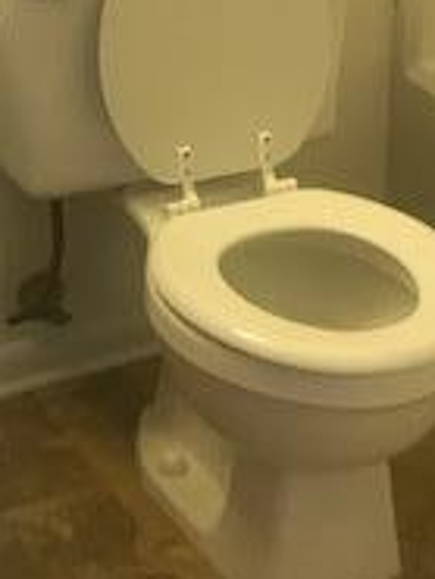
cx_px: 147
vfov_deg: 19.6
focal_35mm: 97
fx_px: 1623
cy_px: -9
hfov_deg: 15.2
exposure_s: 1/24
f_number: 1.8
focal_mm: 3.99
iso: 40
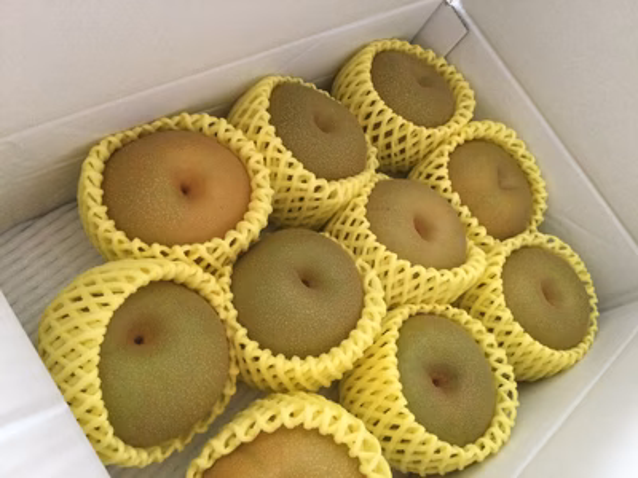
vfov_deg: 45.4
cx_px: 319
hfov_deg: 58.4
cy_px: 239
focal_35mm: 31
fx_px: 571
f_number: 2.4
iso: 160
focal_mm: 3.3
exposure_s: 1/30
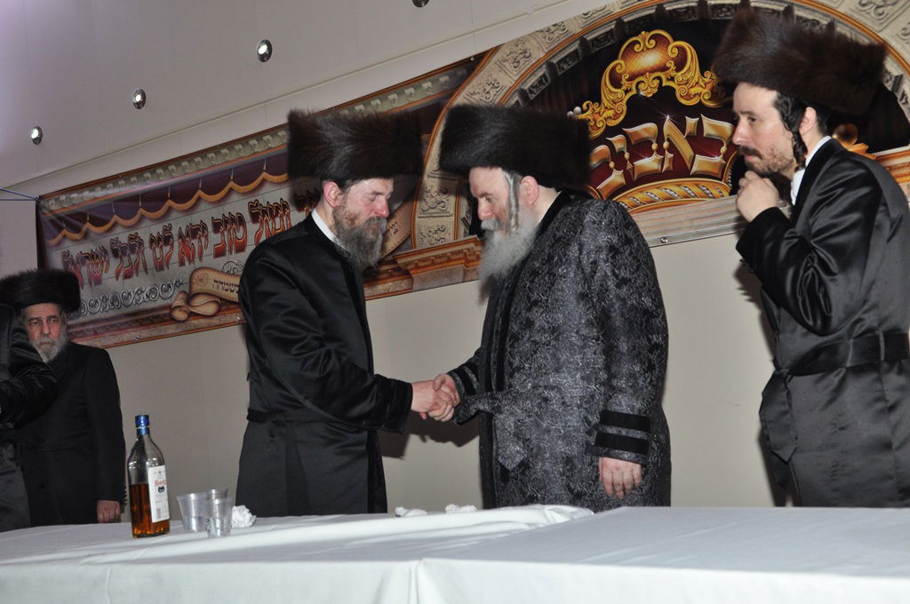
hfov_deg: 43.7
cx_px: 455
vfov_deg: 29.8
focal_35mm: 45
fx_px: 1136
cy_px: 302
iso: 640
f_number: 5.6
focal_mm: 30
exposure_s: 1/60
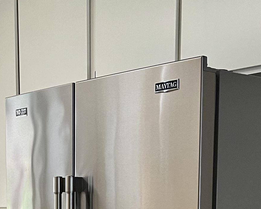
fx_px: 688
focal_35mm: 89
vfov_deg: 16.2
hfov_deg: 21.1
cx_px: 35
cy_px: 288
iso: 100
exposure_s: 1/60
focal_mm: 5.1
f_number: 1.6
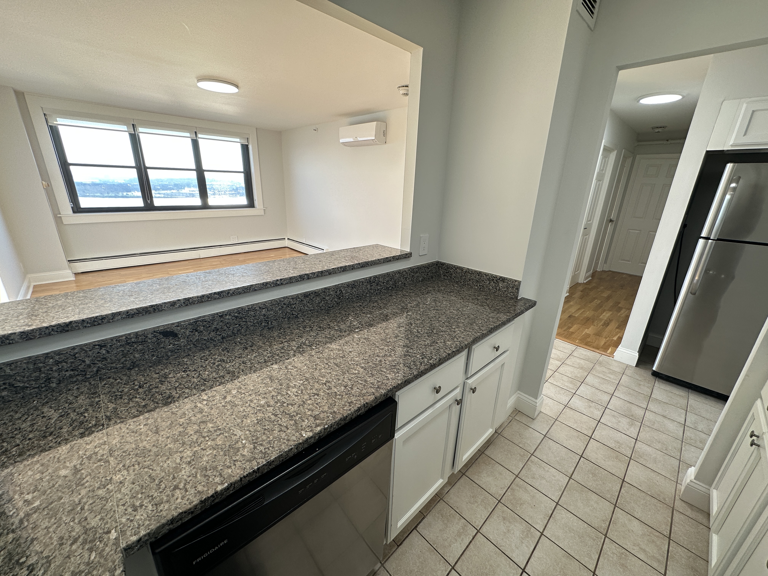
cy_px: 288
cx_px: 384
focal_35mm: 14
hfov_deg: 102.1
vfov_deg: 85.7
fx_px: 311
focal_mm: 2.22
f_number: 2.2
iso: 40
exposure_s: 1/99
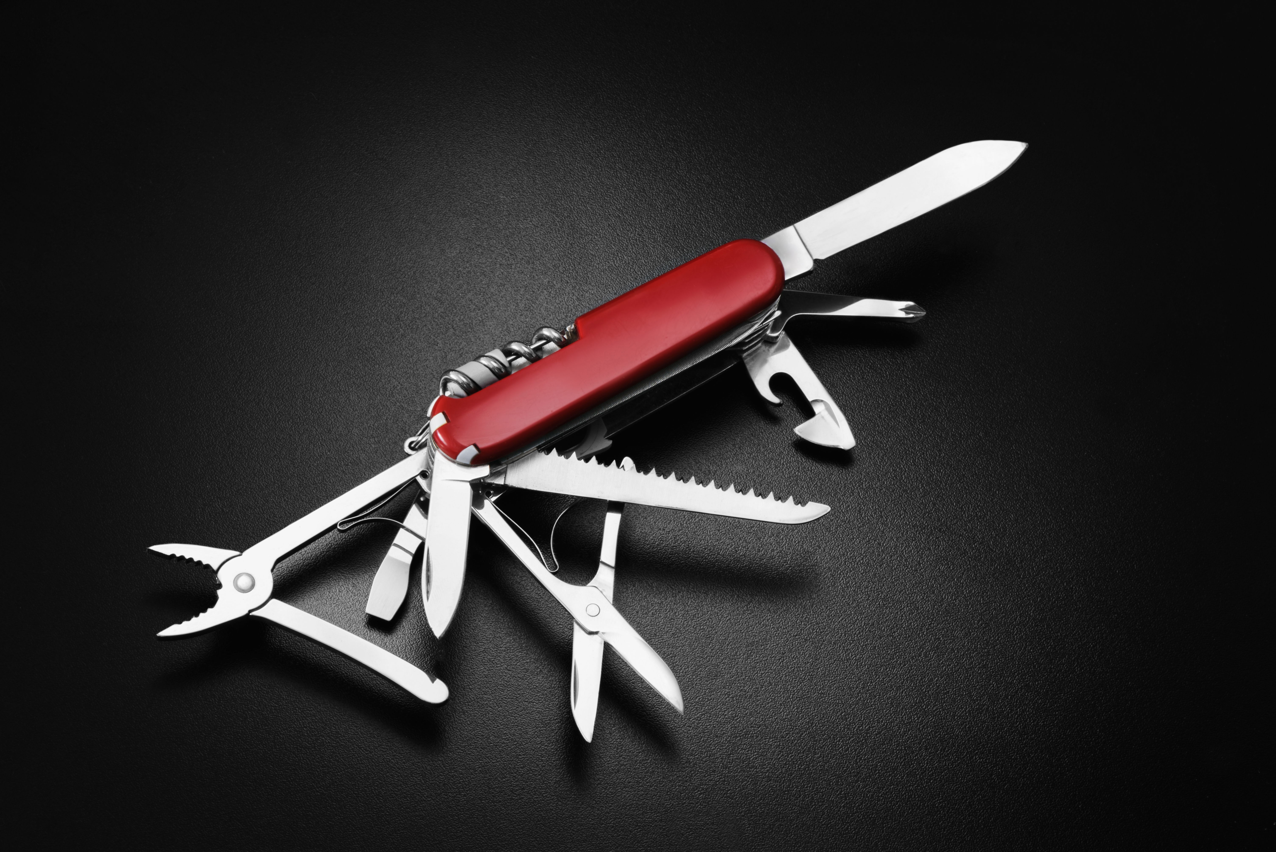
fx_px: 3723
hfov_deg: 19.4
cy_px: 426
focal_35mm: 105
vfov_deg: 13.1
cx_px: 638
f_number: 14
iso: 200
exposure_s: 2.5
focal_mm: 105
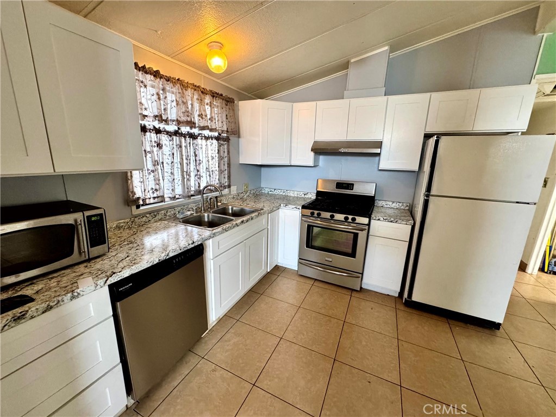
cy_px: 208
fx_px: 225
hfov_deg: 102.1
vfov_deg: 85.7
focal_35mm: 14
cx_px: 278
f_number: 2.2
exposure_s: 1/120
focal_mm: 2.22
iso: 320
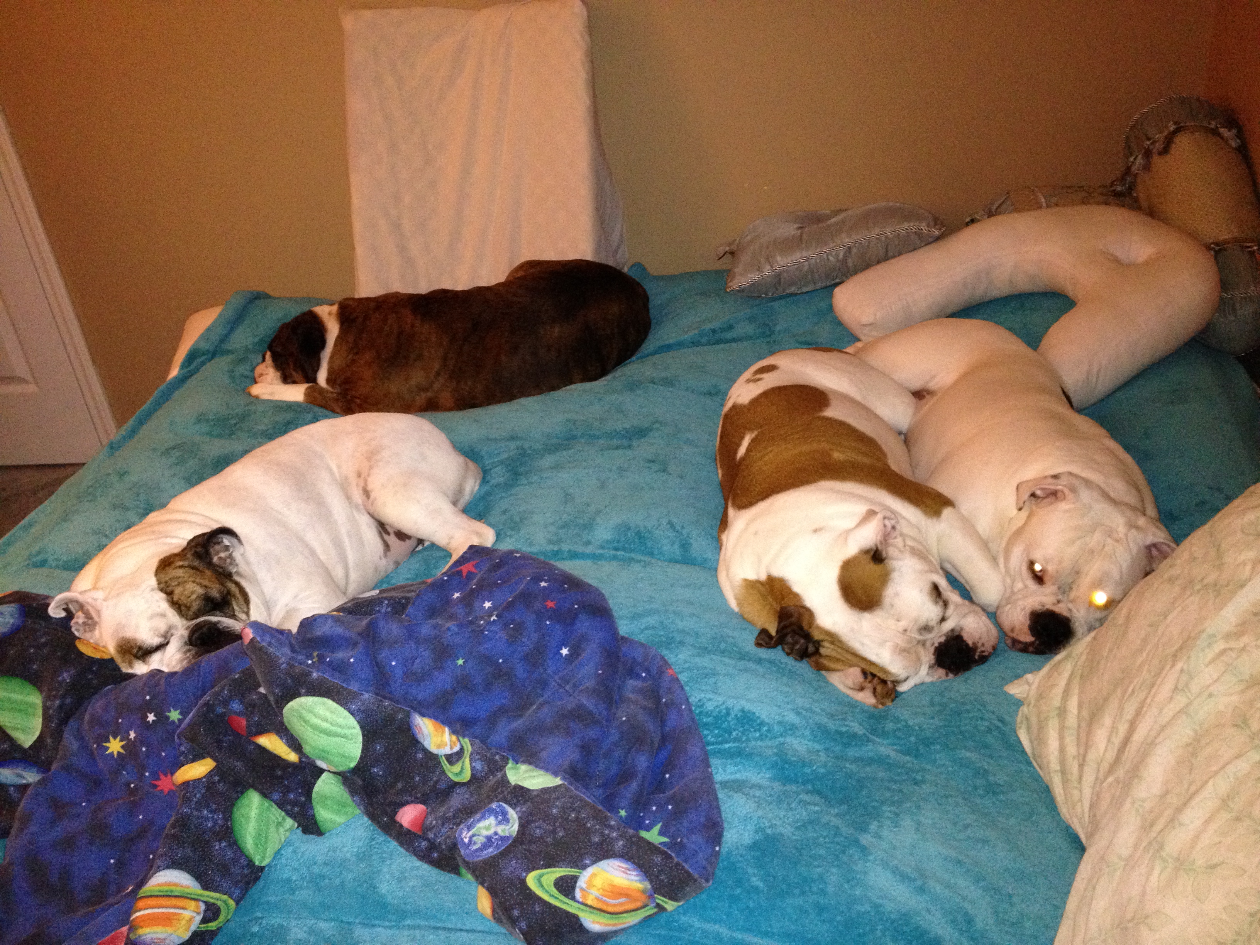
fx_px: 1274
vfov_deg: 40.7
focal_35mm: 35
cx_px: 630
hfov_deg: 52.6
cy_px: 472
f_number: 2.4
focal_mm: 4.28
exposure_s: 1/16
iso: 400
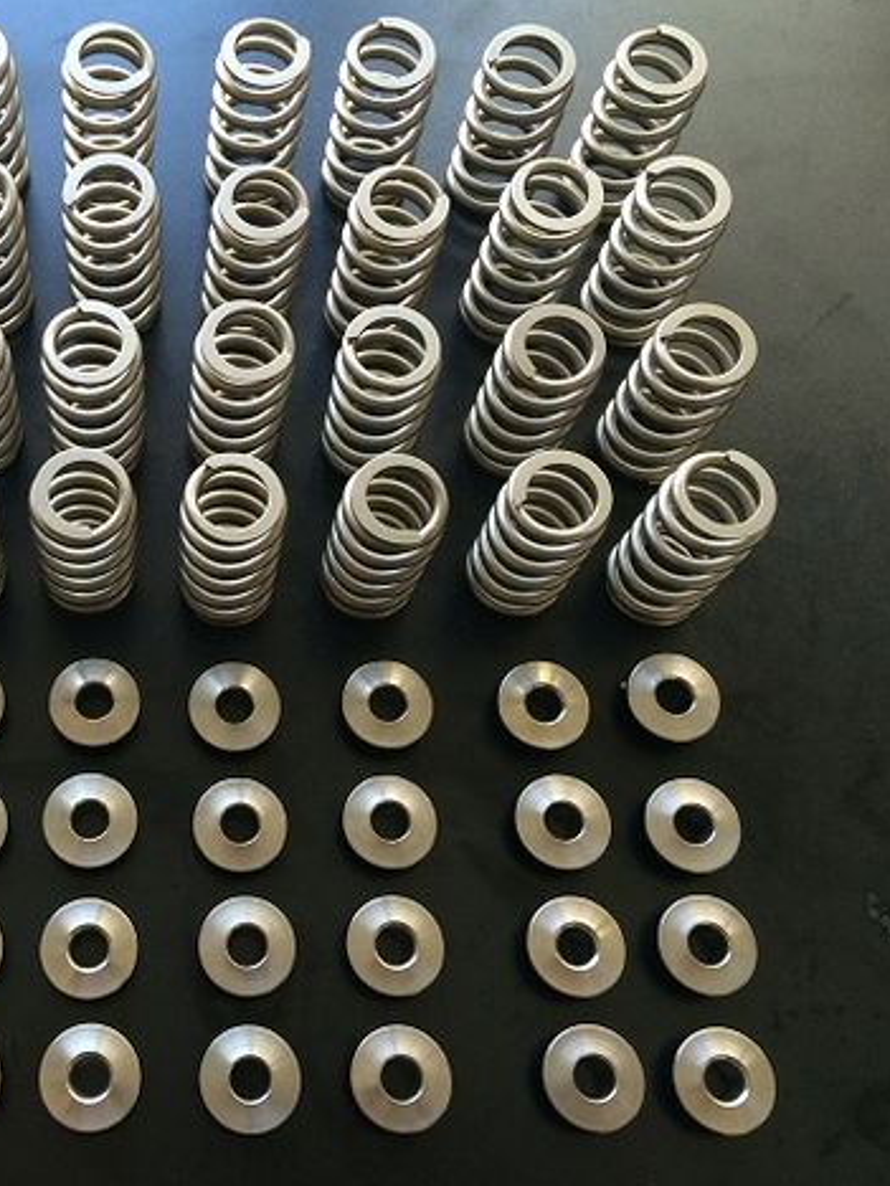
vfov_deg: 45.8
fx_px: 1406
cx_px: 170
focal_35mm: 41
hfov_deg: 34.0
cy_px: 580
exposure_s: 1/30
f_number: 2.2
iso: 100
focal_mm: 4.12
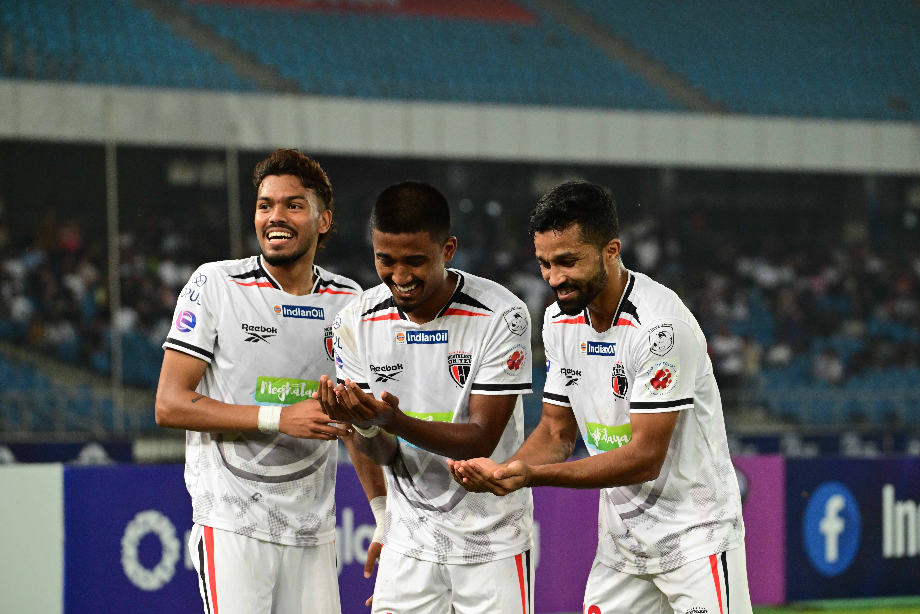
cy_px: 307
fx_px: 4600
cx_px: 460
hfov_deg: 11.4
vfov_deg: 7.6
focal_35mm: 180
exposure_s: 1/1000
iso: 5000
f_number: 5.6
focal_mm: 180
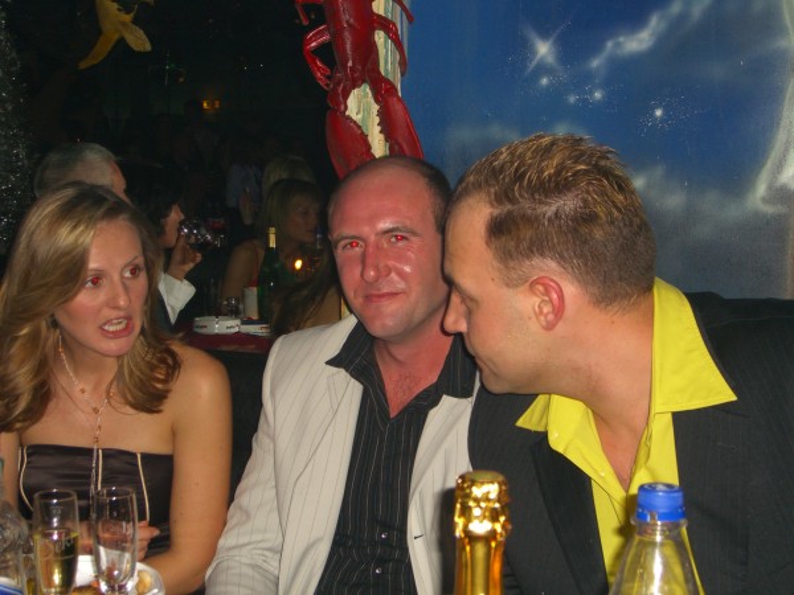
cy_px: 298
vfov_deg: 25.7
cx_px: 397
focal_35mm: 57
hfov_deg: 33.8
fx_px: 1307
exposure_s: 1/60
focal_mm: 11.8
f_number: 3.6
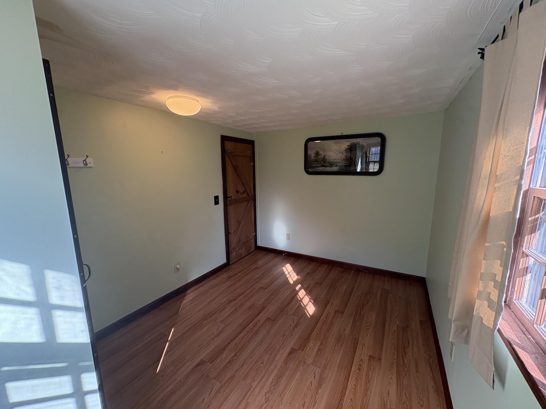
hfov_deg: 102.1
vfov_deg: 85.7
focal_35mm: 14
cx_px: 273
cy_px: 204
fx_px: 221
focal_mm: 2.22
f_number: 2.2
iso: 200
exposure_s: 1/120
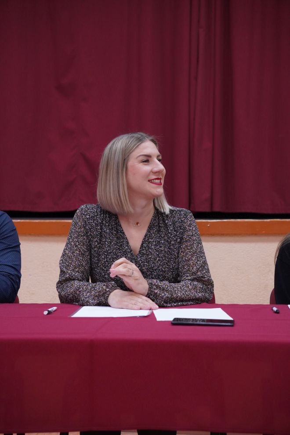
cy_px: 218
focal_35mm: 75
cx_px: 145
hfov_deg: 18.2
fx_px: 906
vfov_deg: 27.0
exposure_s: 1/125
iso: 2000
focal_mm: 50
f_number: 3.5
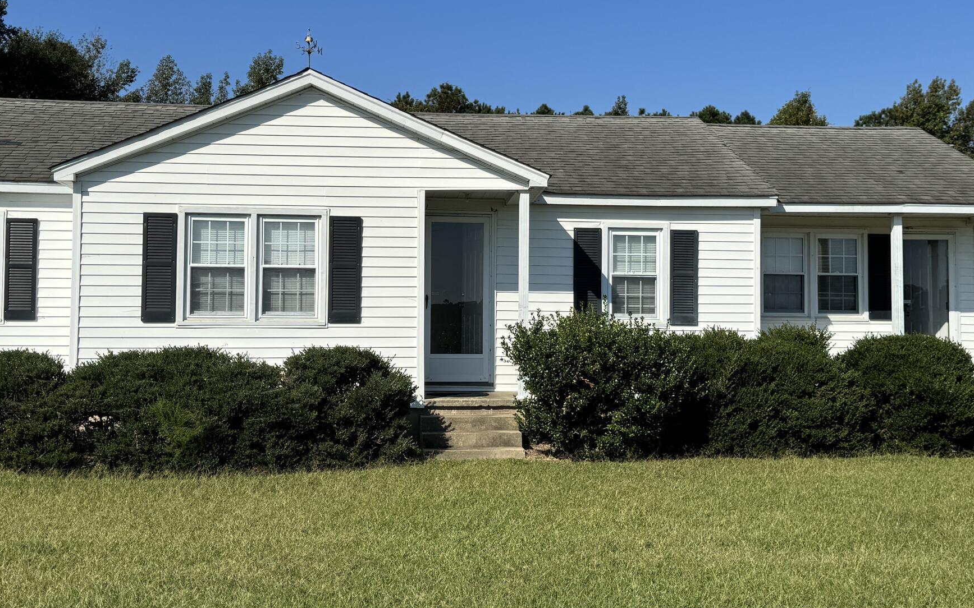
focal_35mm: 44
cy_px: 276
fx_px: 1168
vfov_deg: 29.2
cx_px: 504
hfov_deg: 45.3
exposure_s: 1/7092
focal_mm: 6.76
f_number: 1.78
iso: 80
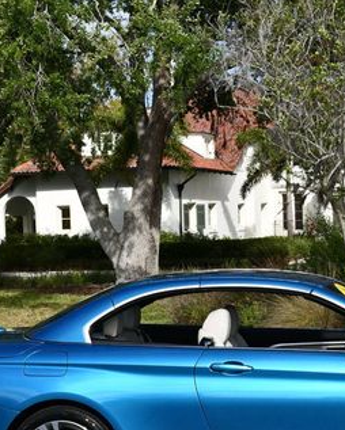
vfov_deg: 21.0
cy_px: 266
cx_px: 274
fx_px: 1160
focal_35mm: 91
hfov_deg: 16.8
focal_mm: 24
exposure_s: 1/320
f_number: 9
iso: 100
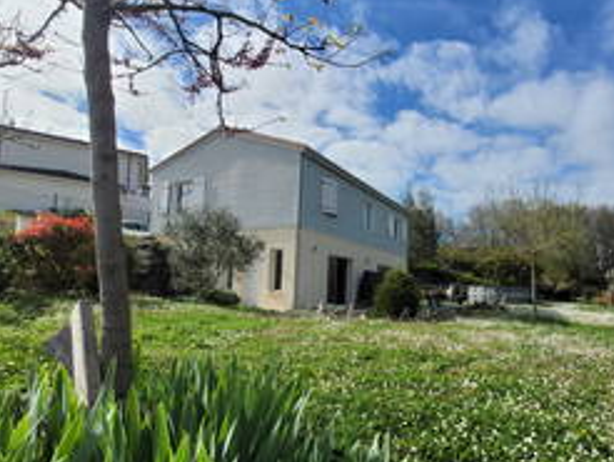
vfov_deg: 68.4
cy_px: 267
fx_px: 337
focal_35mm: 19
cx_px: 407
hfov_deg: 81.9
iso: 40
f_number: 2.2
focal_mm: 1.74
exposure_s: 1/2216
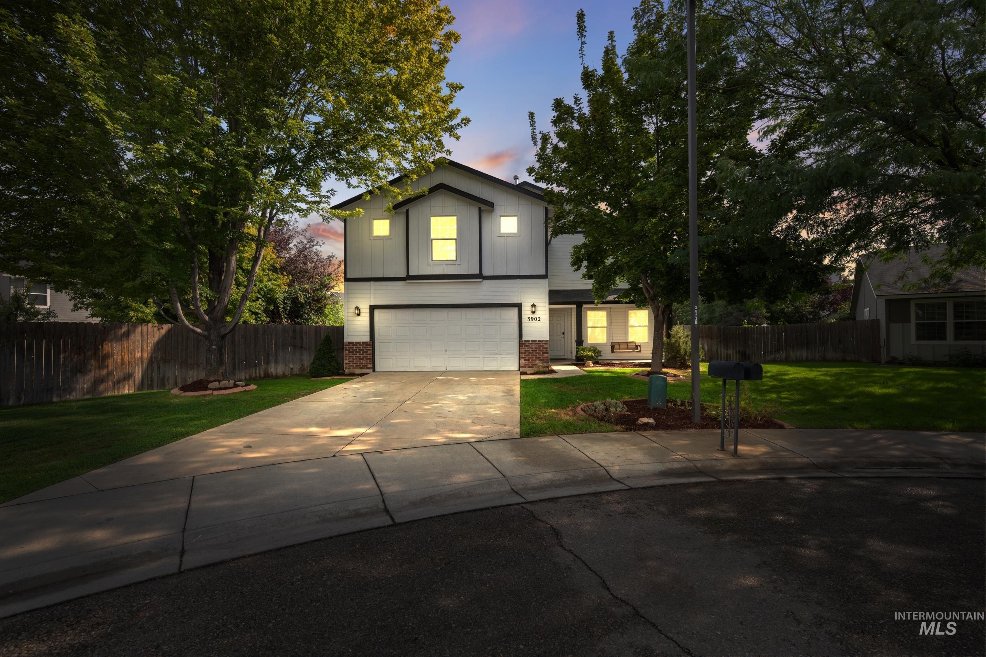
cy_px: 328
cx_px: 493
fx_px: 424
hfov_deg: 98.5
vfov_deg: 75.5
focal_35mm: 16
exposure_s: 1/400
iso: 100
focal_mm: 15.5
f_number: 4
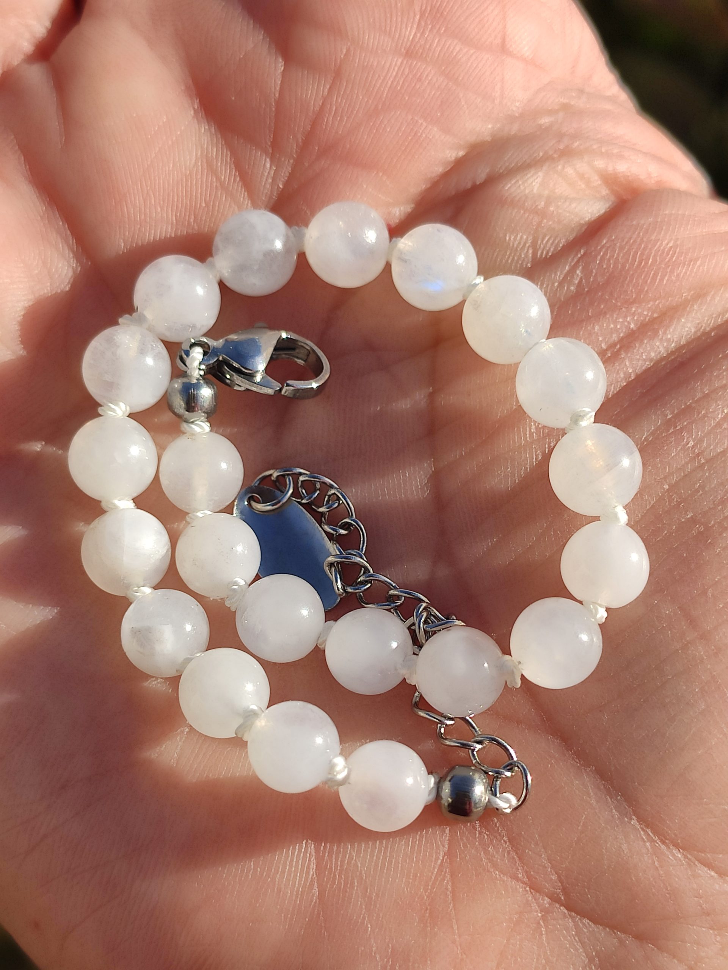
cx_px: 364
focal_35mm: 26
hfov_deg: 53.1
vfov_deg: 67.3
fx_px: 729
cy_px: 485
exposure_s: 1/1479
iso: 112
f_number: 1.75
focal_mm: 4.77
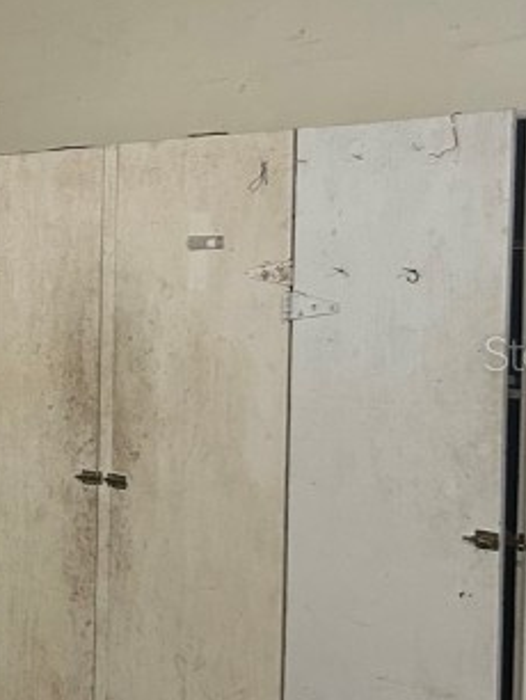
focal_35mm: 87
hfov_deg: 14.5
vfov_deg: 22.5
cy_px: 352
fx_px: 1760
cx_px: -471
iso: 160
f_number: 1.5
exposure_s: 1/60
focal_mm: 5.7
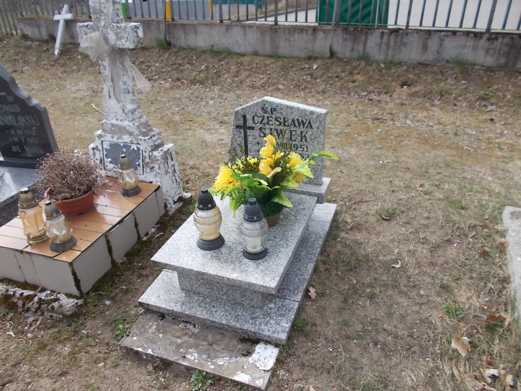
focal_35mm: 26
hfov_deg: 67.3
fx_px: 391
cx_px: 260
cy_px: 196
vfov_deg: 53.1
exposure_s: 1/80
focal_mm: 4.6
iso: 80
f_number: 8
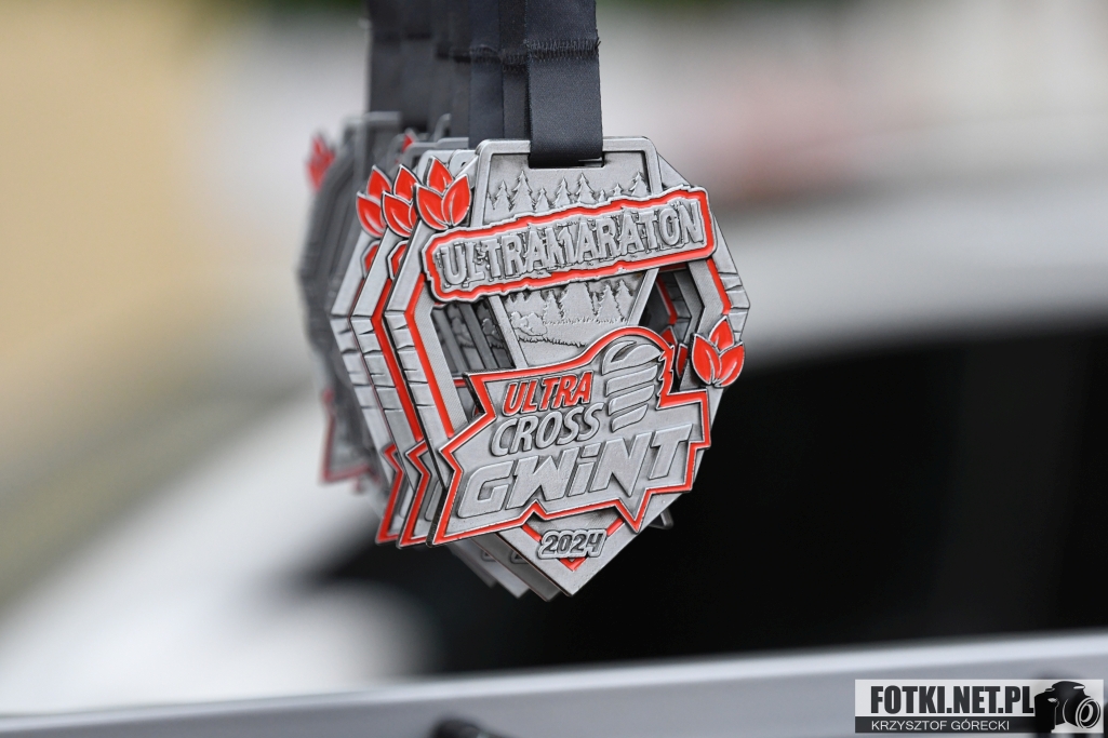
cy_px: 369
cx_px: 554
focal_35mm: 225
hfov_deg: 9.1
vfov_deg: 6.1
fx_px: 6923
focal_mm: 150
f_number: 3.5
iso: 2000
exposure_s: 1/3200
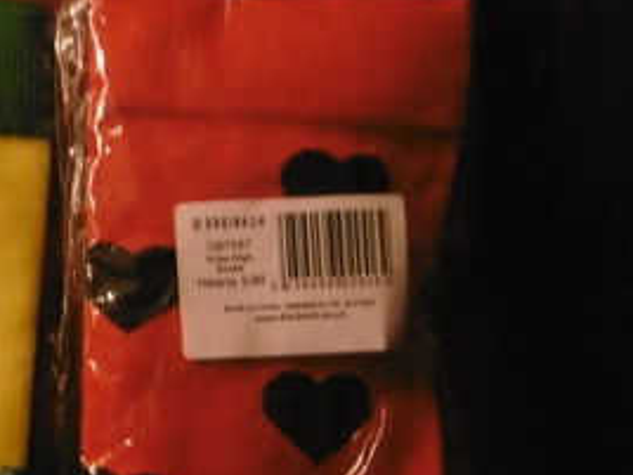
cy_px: 343
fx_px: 786
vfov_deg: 33.1
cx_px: 92
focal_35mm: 43
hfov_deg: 41.2
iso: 800
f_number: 3.1
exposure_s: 1/5
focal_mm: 4.3
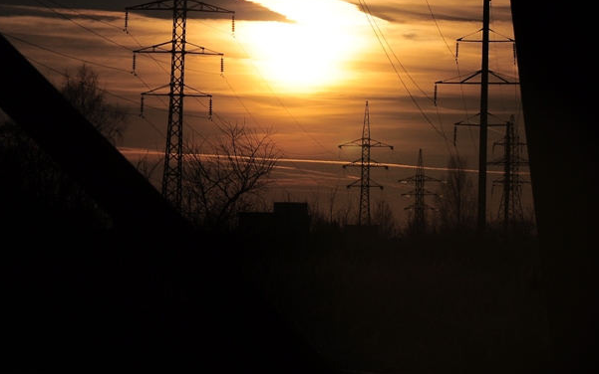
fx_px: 2972
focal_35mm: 182
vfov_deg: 7.2
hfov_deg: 11.5
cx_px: 340
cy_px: 87
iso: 200
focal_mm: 70
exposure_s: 1/1600
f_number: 14
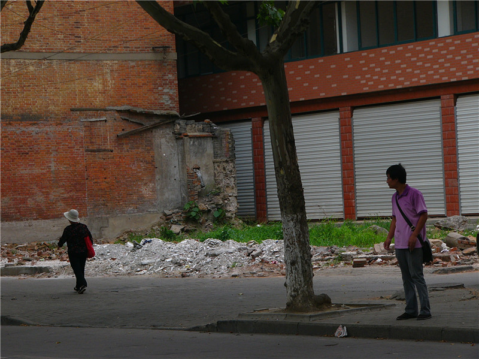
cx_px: 240
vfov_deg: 11.7
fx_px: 1756
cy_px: 180
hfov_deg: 15.5
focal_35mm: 127
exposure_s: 1/250
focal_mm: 21.1
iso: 50
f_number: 4
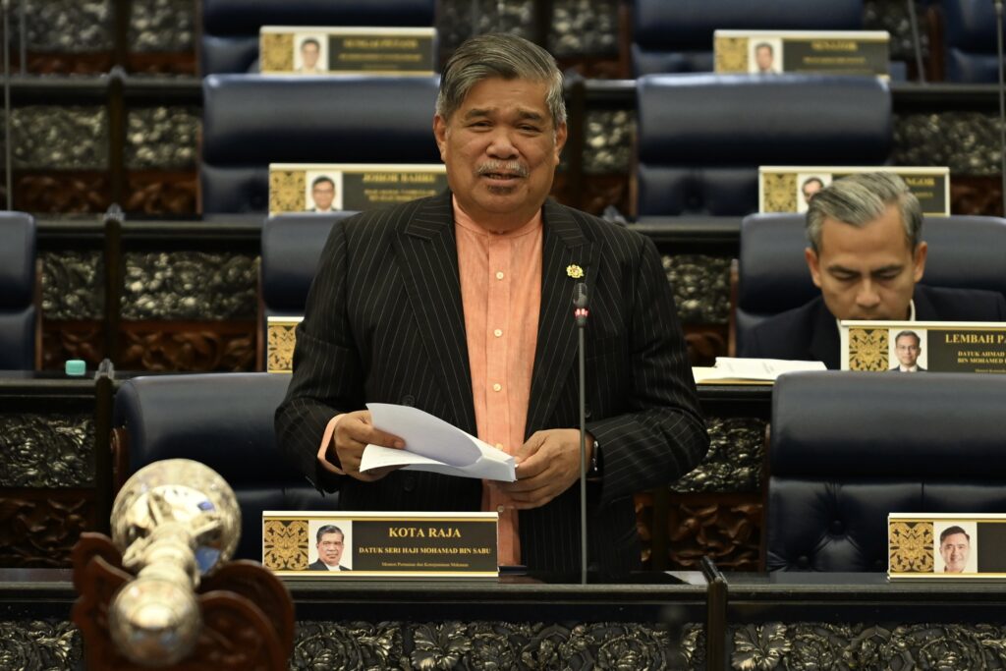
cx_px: 503
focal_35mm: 200
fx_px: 5589
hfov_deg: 10.3
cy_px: 336
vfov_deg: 6.9
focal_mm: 200
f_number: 4
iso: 1600
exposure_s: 1/200
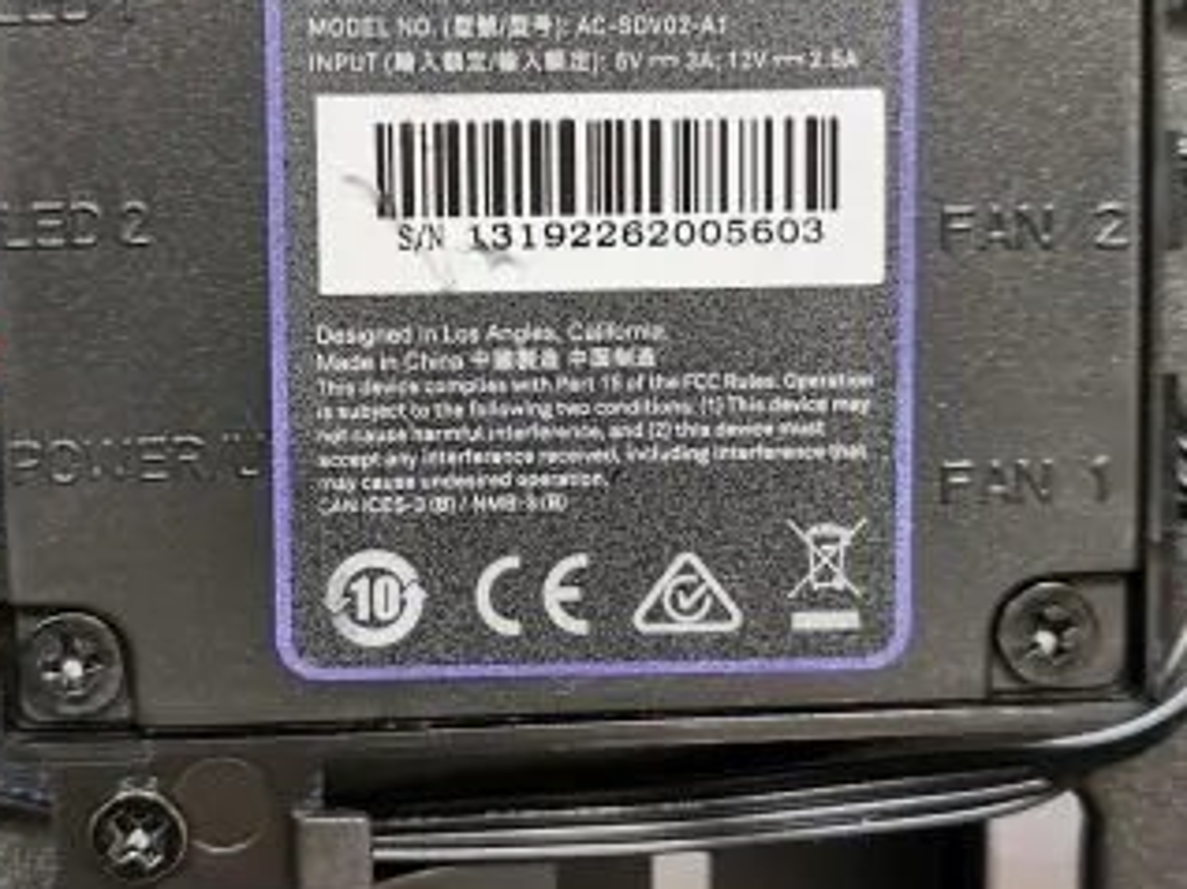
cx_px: 485
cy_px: 415
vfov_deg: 21.6
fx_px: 2330
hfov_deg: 28.5
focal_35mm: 68
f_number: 1.6
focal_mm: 5.56
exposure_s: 1/100
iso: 320
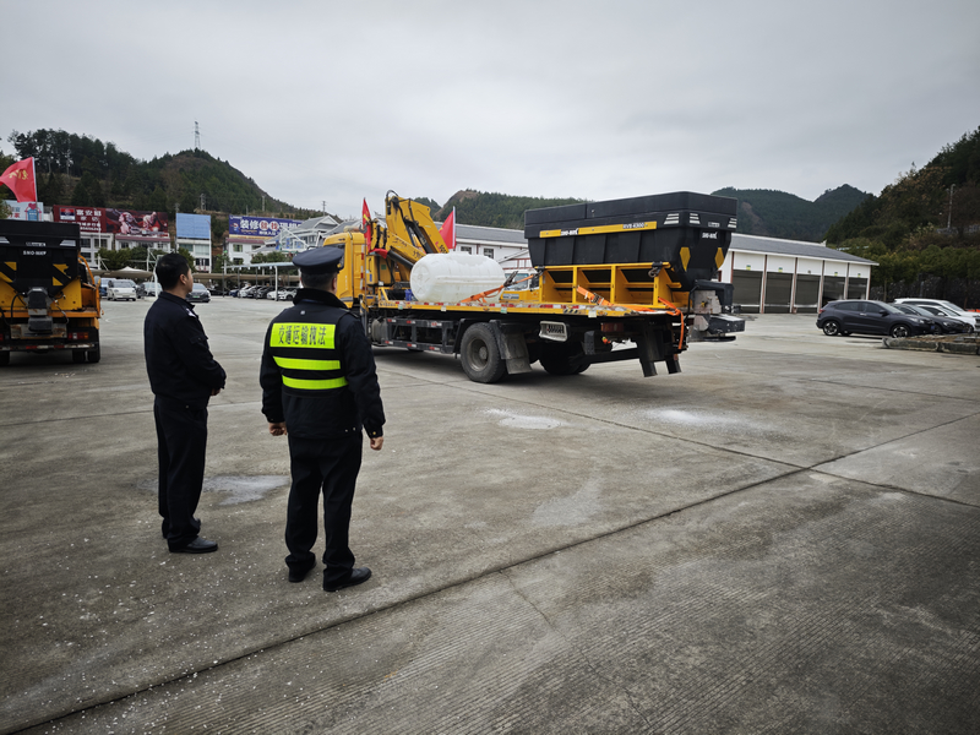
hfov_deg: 73.9
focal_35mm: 23
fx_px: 651
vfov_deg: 58.9
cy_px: 368
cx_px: 490
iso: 125
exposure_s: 1/100
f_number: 1.63
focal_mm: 8.72
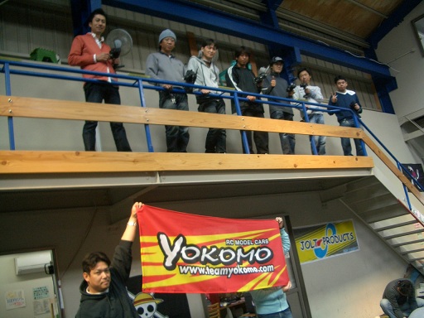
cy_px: 159
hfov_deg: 52.6
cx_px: 212
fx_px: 429
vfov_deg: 40.7
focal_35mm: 35
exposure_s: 1/80
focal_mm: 5.8
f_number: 2.6
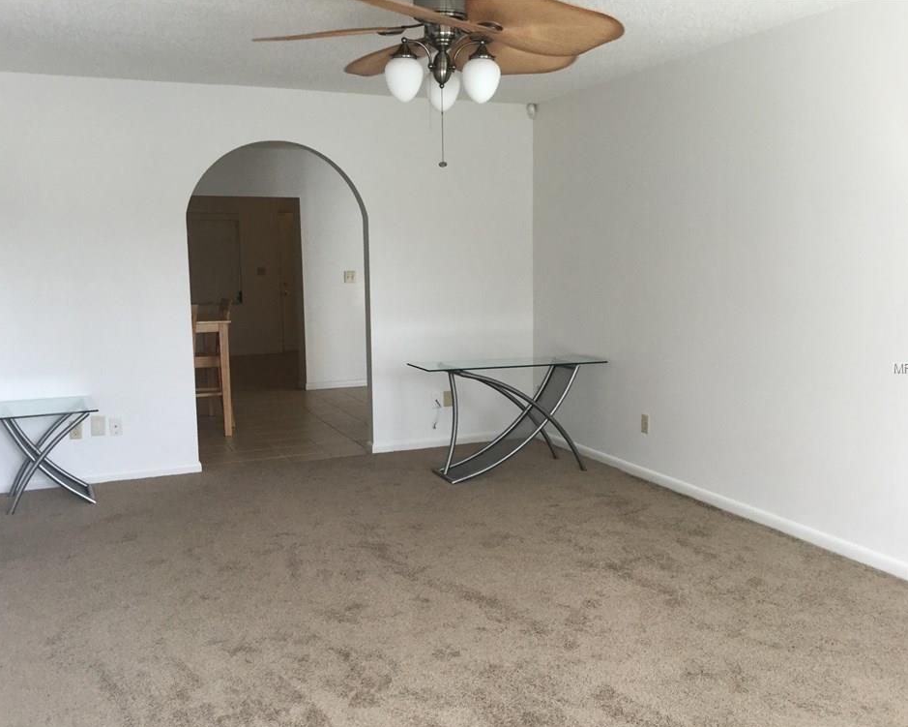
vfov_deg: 44.5
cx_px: 455
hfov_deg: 54.2
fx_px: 887
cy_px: 368
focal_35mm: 33
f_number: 2.4
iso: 32
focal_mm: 3.3
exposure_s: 1/30
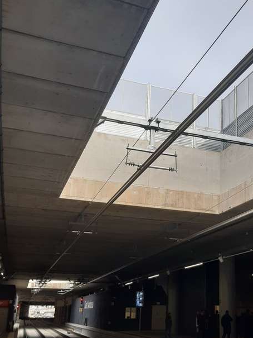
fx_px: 429
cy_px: 185
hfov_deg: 32.2
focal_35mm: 44
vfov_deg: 42.9
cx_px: 196
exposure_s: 1/769
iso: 40
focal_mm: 3.92
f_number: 1.7
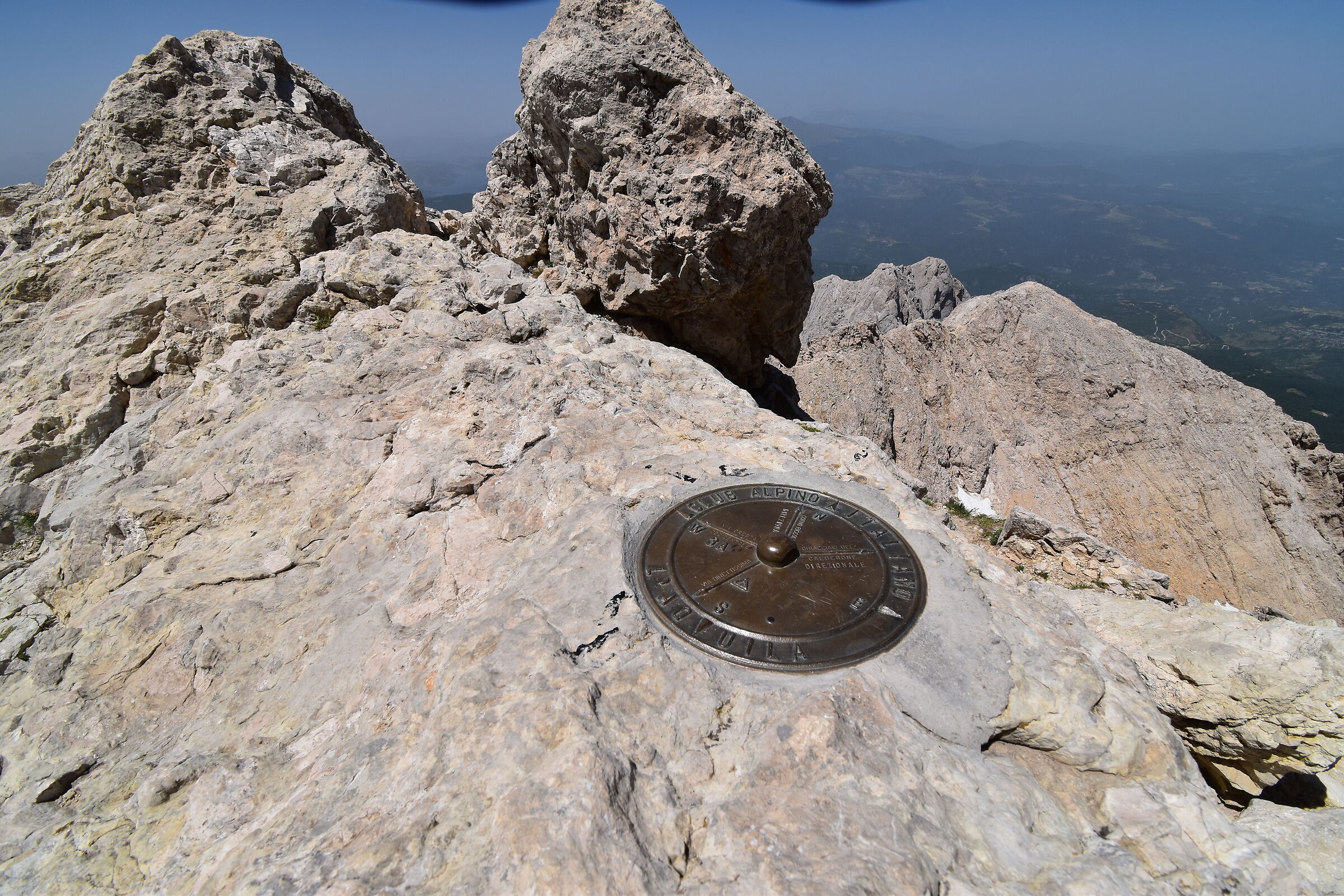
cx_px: 672
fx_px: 560
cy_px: 448
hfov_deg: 100.4
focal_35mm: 15
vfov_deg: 77.3
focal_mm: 10
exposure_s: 1/500
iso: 200
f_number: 11
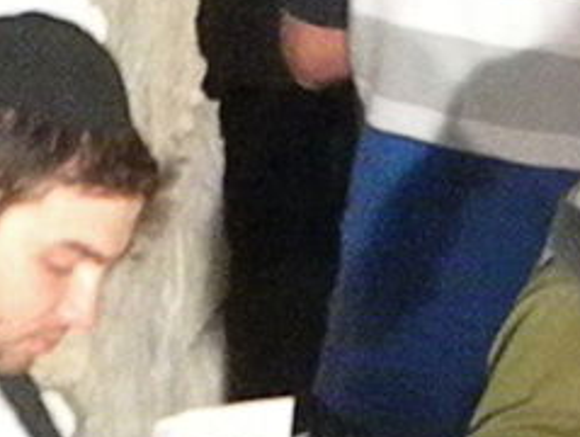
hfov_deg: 4.4
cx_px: 616
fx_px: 7534
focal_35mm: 449
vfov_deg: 3.3
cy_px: 296
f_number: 4.7
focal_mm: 19
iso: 3200
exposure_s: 1/26.7
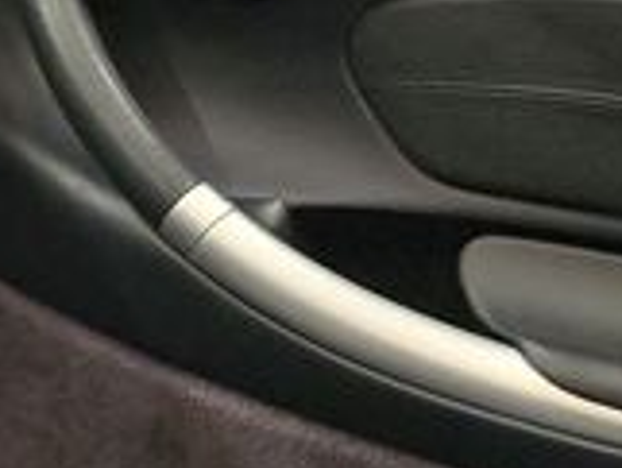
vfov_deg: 8.5
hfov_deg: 9.4
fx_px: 3075
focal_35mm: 171
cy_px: 746
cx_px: -1178
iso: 2000
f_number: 1.7
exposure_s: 1/100
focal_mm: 6.3
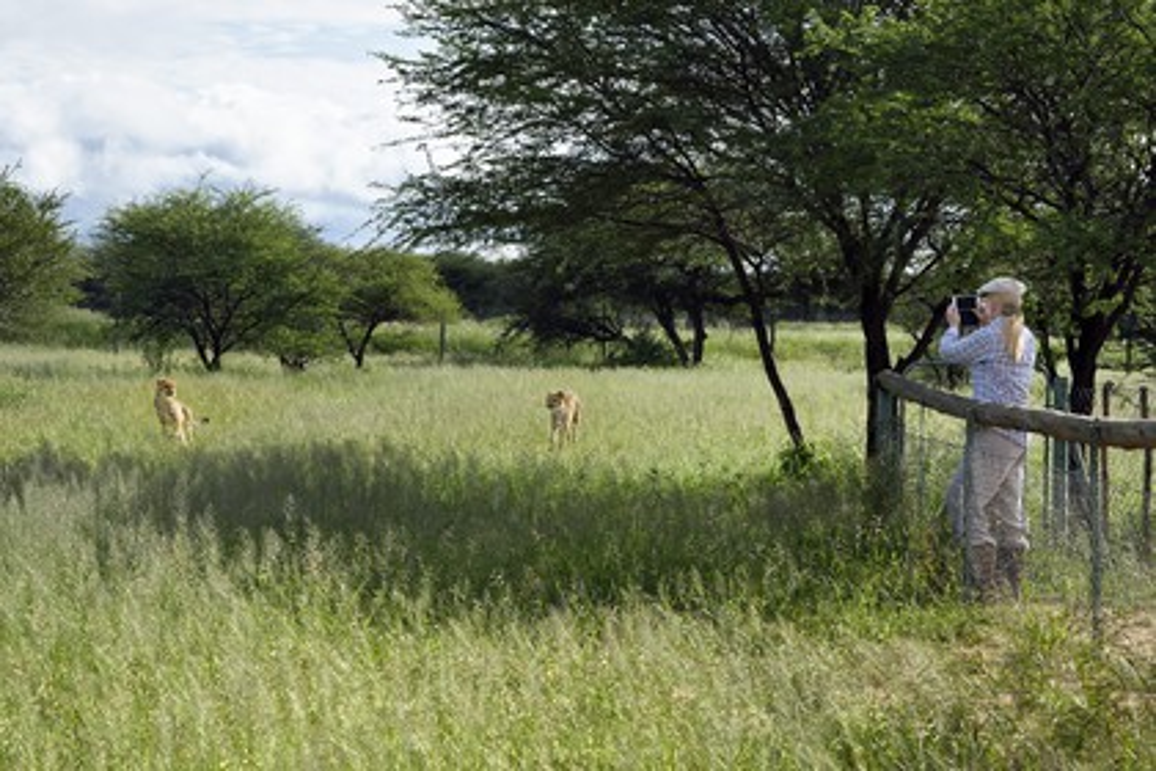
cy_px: 386
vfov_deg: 13.7
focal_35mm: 100
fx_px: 3211
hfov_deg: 20.4
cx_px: 578
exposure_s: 1/1000
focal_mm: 100
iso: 400
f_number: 9
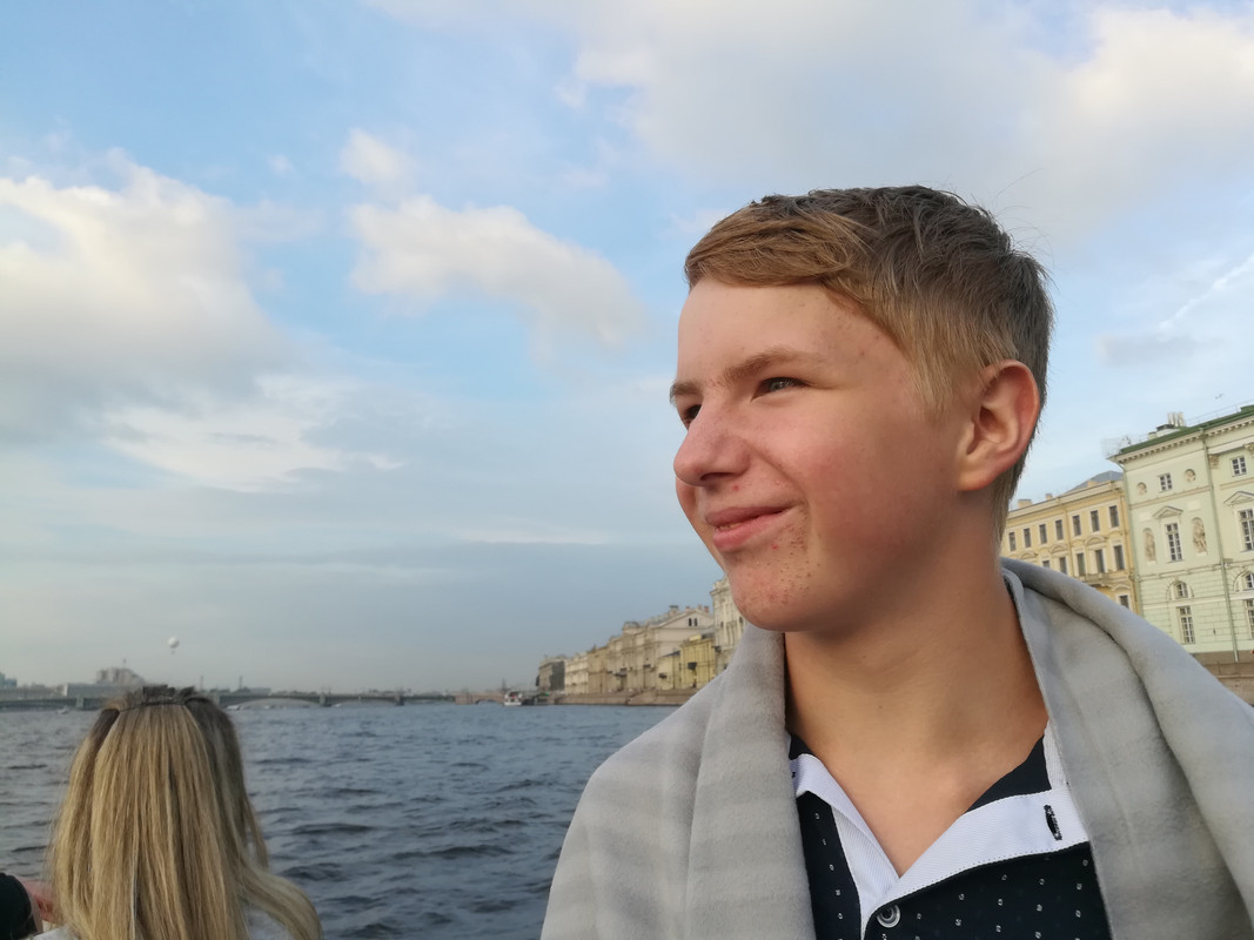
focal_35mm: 26
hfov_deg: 67.3
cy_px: 470
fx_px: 942
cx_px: 627
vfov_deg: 53.1
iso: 50
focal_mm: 3.83
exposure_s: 1/301
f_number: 2.2
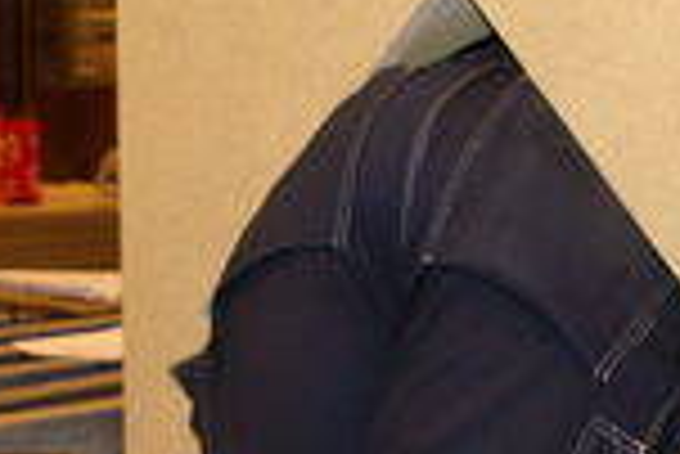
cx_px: 482
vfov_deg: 10.8
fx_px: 2401
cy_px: 373
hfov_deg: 16.1
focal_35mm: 127
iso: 400
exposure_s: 1/125
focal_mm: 20
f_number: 4
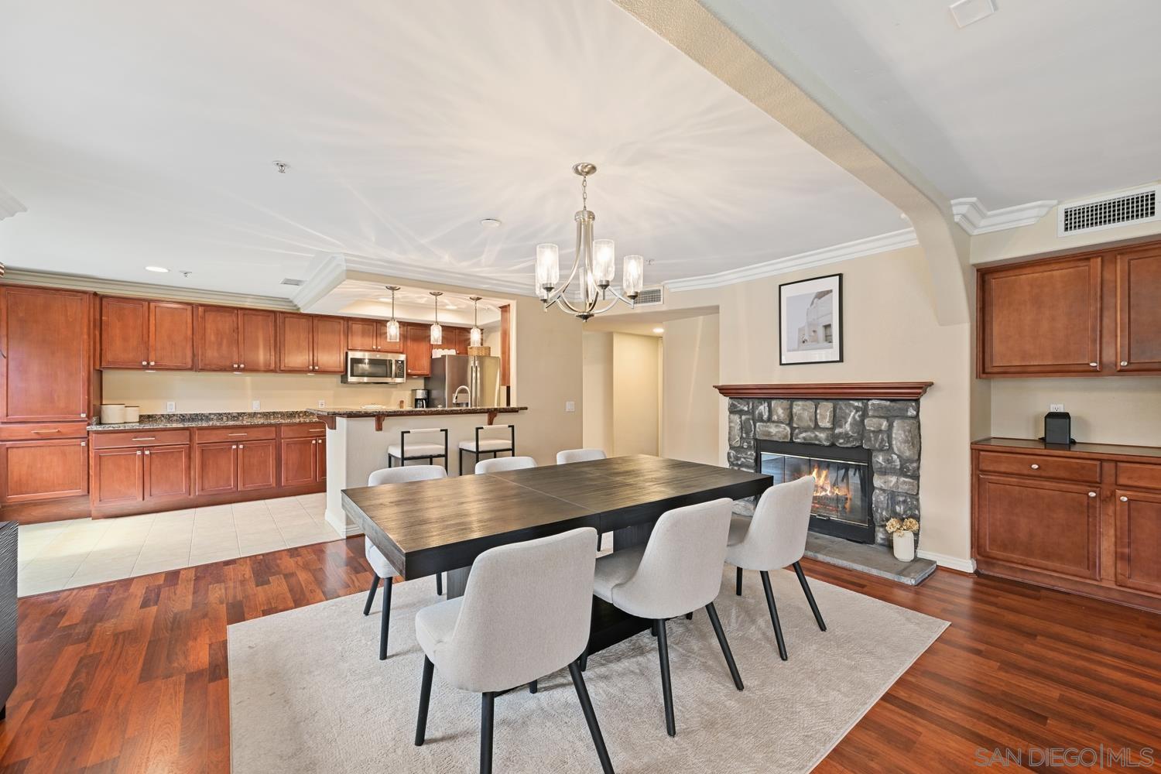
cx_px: 580
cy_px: 387
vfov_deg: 81.2
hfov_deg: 104.3
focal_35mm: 14
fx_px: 451
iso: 320
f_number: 8
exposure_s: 1/3
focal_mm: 14
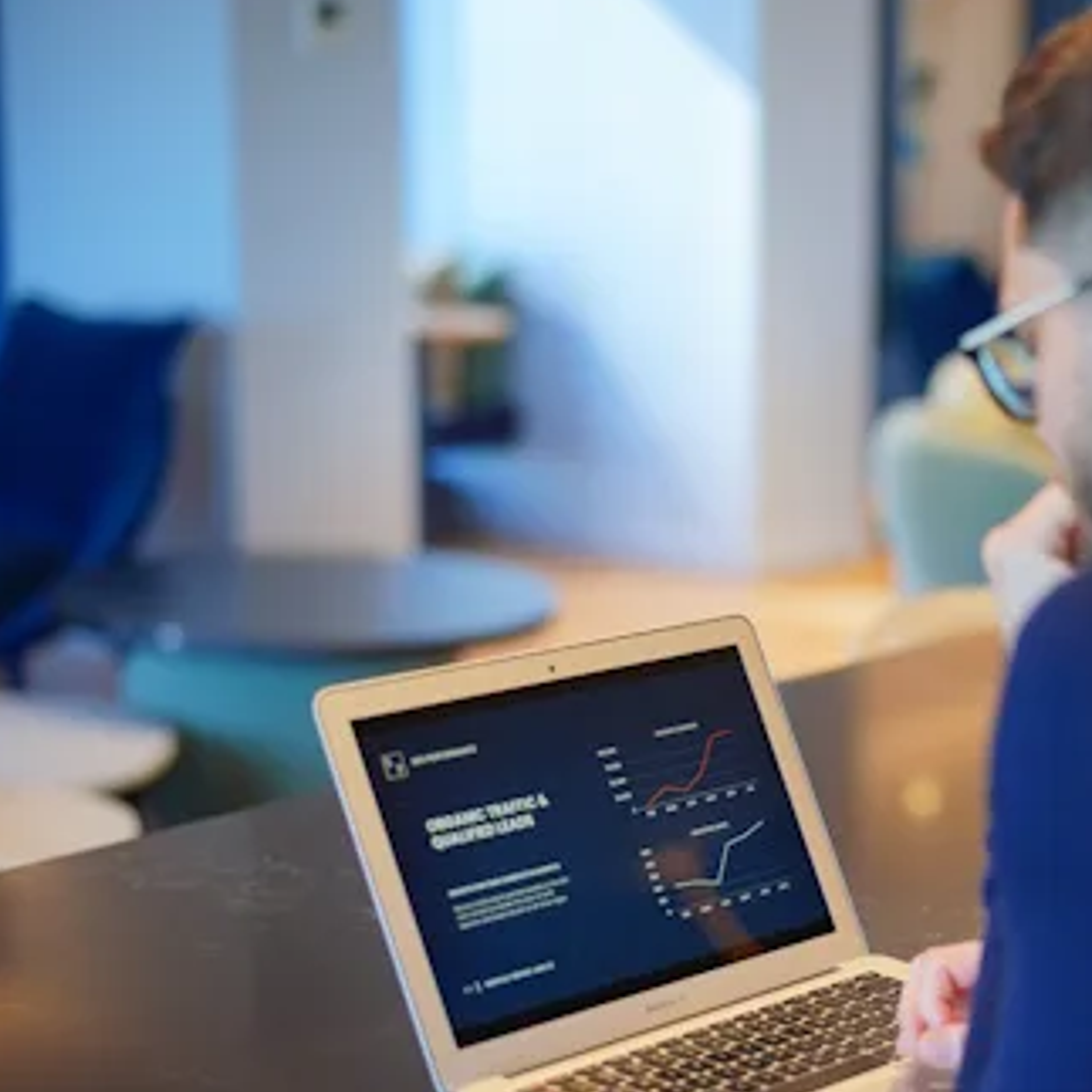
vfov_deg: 21.9
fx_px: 2820
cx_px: 950
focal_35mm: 79
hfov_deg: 21.5
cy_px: 609
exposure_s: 1/160
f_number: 1.6
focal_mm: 50
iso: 250
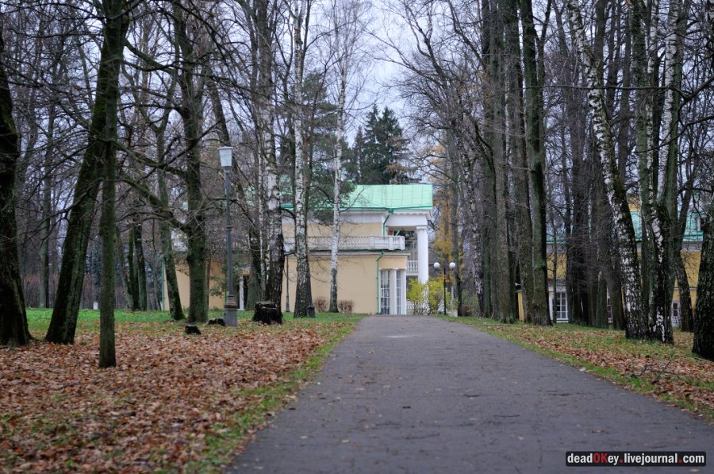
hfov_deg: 27.0
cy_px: 237
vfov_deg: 18.1
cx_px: 357
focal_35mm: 75
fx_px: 1485
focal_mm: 50
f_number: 3.2
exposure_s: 1/400
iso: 400
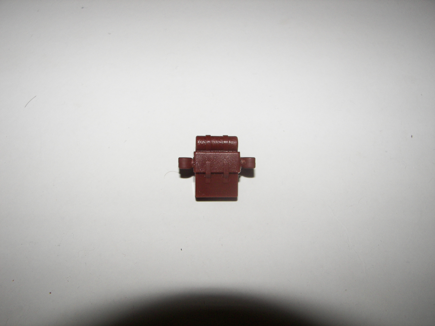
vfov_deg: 39.7
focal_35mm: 36
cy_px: 163
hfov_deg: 51.4
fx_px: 452
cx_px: 218
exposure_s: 1/30
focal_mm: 6
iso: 100
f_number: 2.8
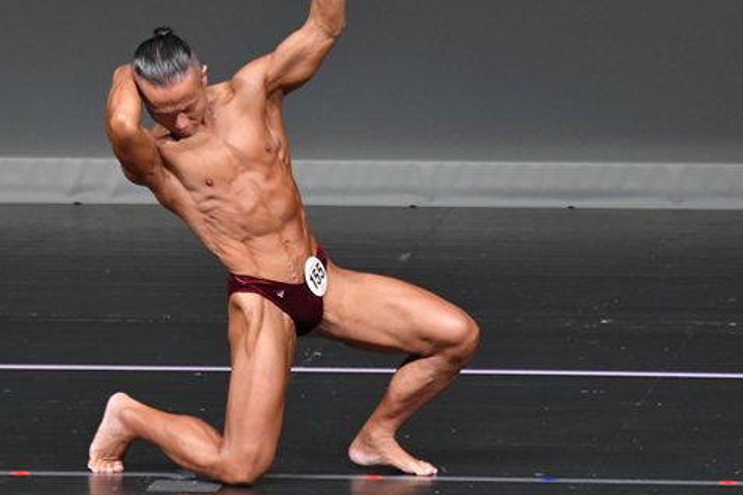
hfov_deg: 3.7
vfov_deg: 2.4
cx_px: 343
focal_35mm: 564
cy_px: 164
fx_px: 11639
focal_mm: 230
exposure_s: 1/400
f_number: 5.6
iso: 4000
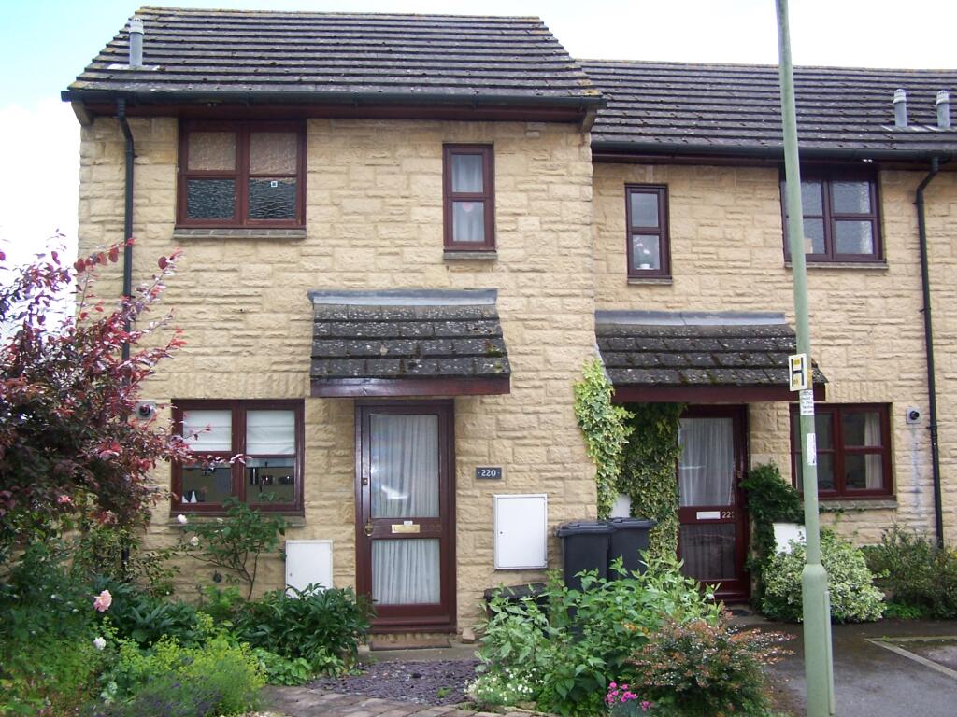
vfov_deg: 37.7
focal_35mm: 38
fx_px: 1051
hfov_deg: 49.0
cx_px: 478
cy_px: 358
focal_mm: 6.3
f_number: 2.8
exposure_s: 1/350
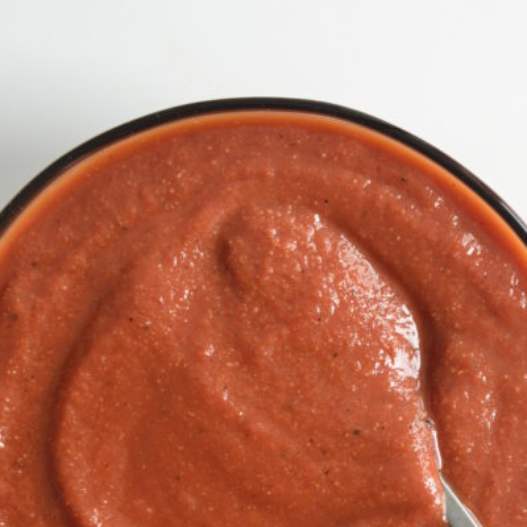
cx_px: 442
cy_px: 473
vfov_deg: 5.9
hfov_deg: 6.0
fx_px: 5064
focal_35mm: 294
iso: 500
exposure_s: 1/80
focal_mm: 135
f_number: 5.6
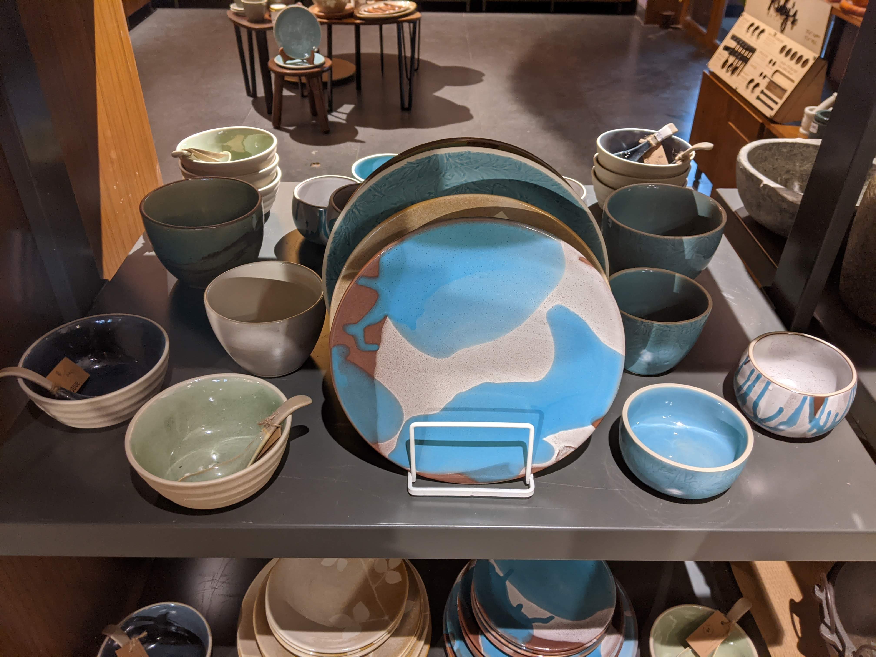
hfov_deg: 65.3
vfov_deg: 51.4
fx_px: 683
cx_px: 438
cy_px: 328
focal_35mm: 27
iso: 195
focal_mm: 4.44
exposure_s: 1/25
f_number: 1.8
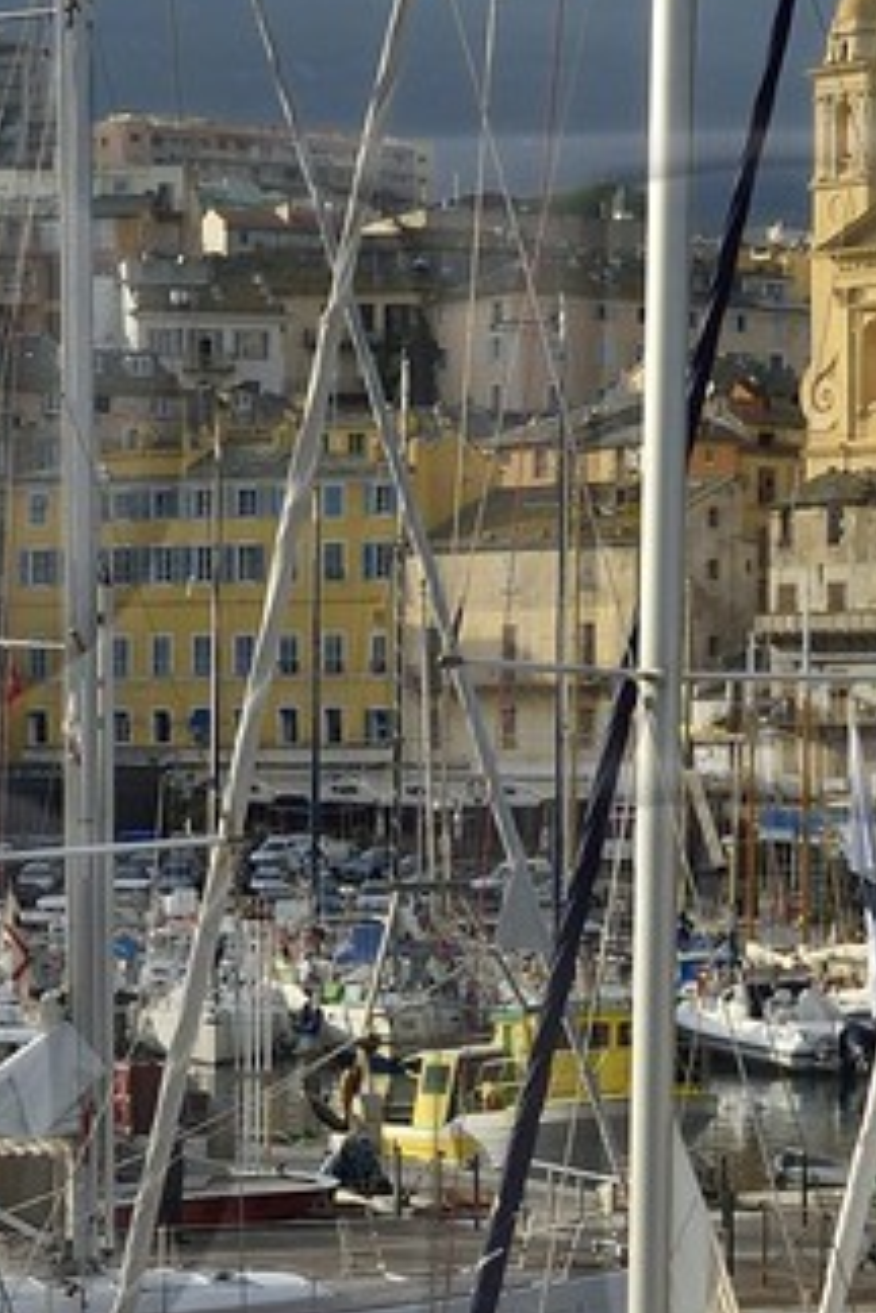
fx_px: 5037
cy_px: 804
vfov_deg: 14.9
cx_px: 328
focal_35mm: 138
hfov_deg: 9.9
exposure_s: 1/250
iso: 200
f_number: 13
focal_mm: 28
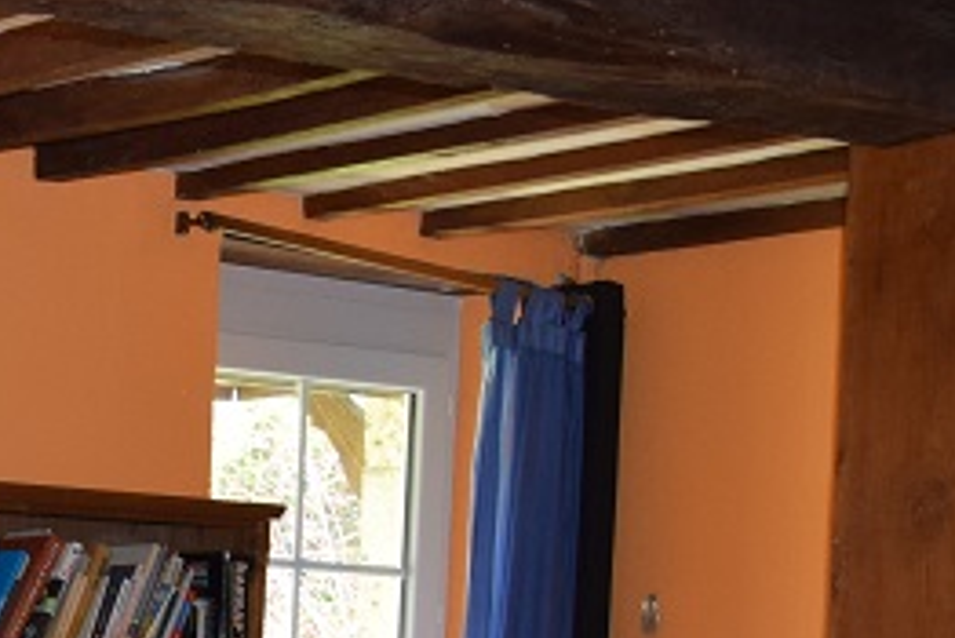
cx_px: -386
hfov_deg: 18.1
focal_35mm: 103
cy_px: 875
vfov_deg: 12.8
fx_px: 2734
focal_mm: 18
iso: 800
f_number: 5.6
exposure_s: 1/125
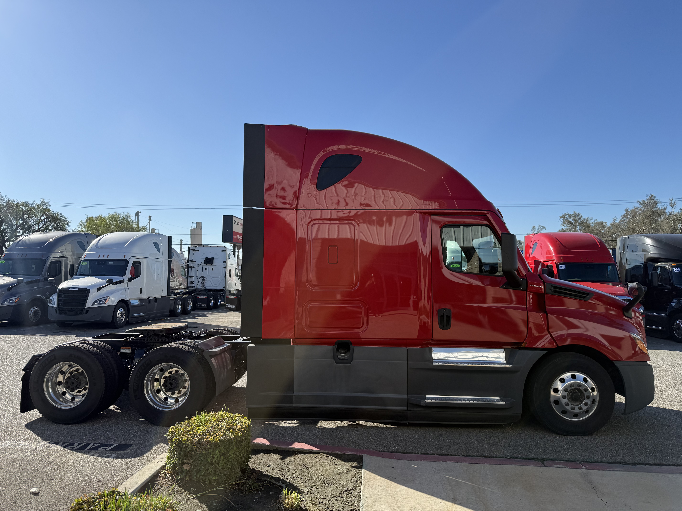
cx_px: 341
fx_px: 473
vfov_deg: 56.8
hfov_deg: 71.6
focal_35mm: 24
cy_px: 256
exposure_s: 1/3953
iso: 80
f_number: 1.78
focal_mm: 6.76
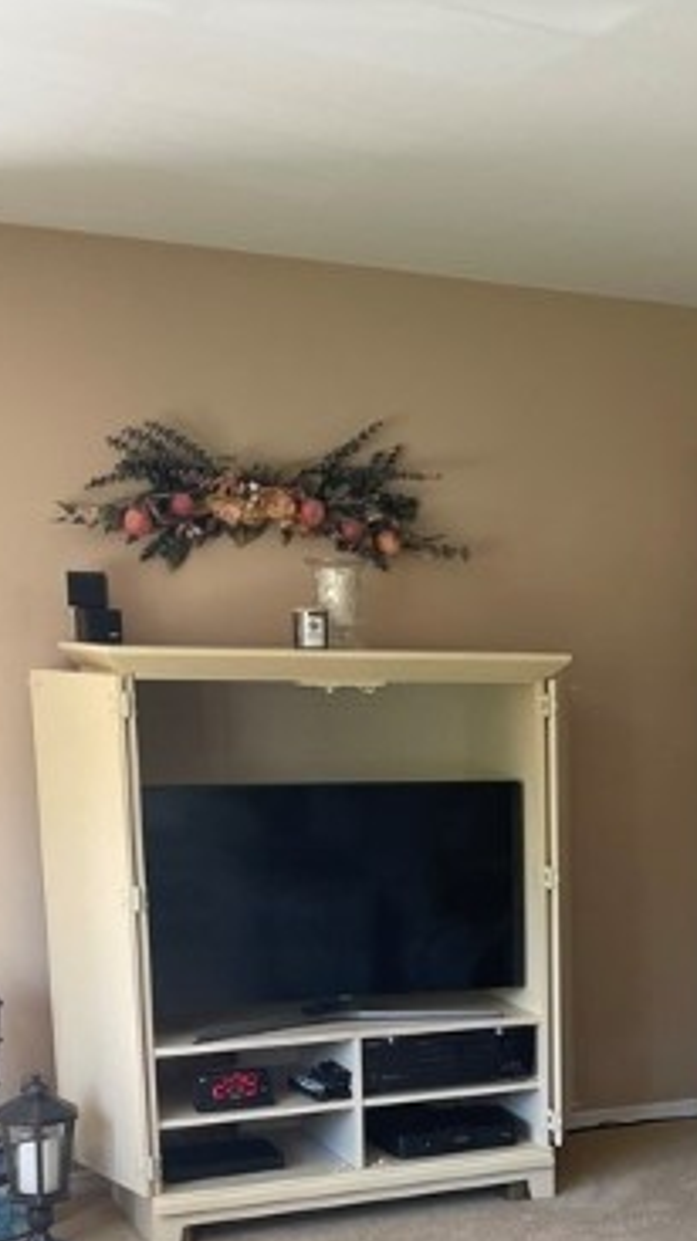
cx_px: 897
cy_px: 1011
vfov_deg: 35.3
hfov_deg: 19.5
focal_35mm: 57
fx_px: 1876
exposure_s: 1/121
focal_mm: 5.1
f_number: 1.6
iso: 125
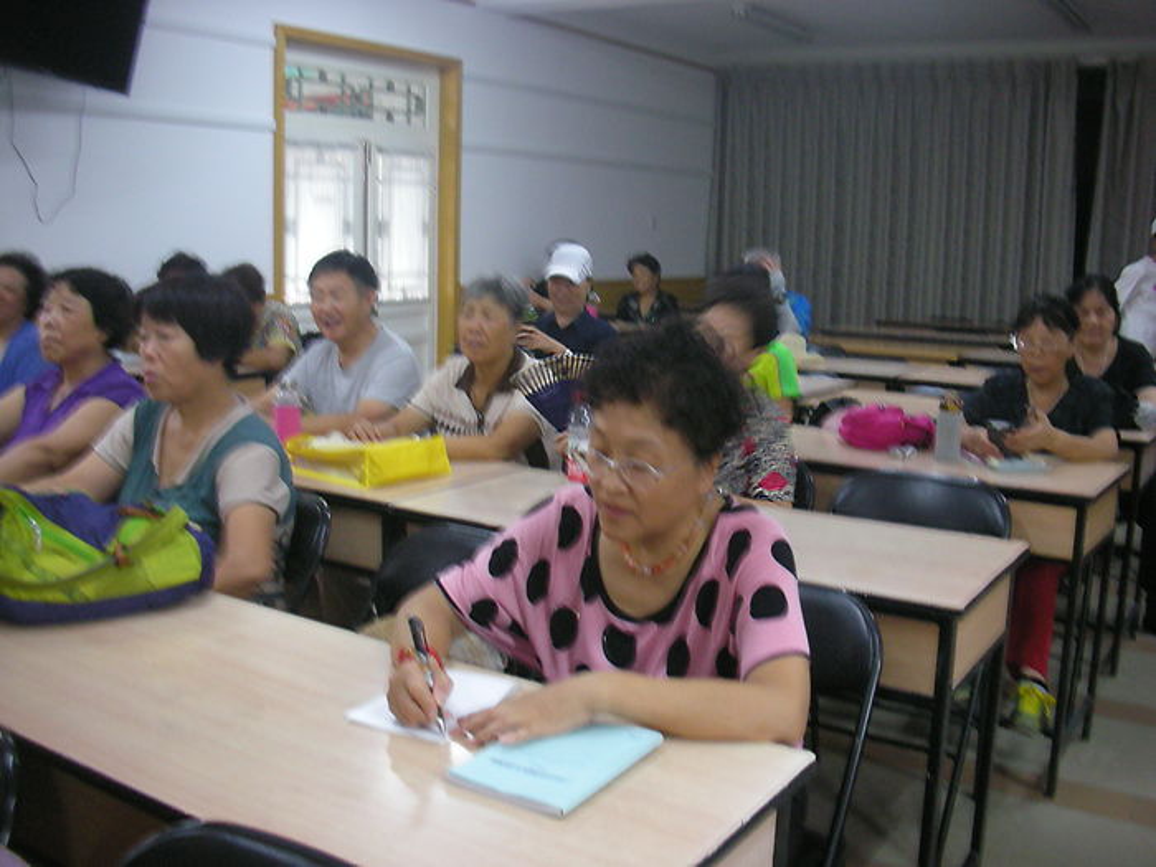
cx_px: 578
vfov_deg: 40.7
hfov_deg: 52.6
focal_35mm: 35
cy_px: 434
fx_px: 1169
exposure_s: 1/10.8
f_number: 2.8
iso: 200
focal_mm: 5.8
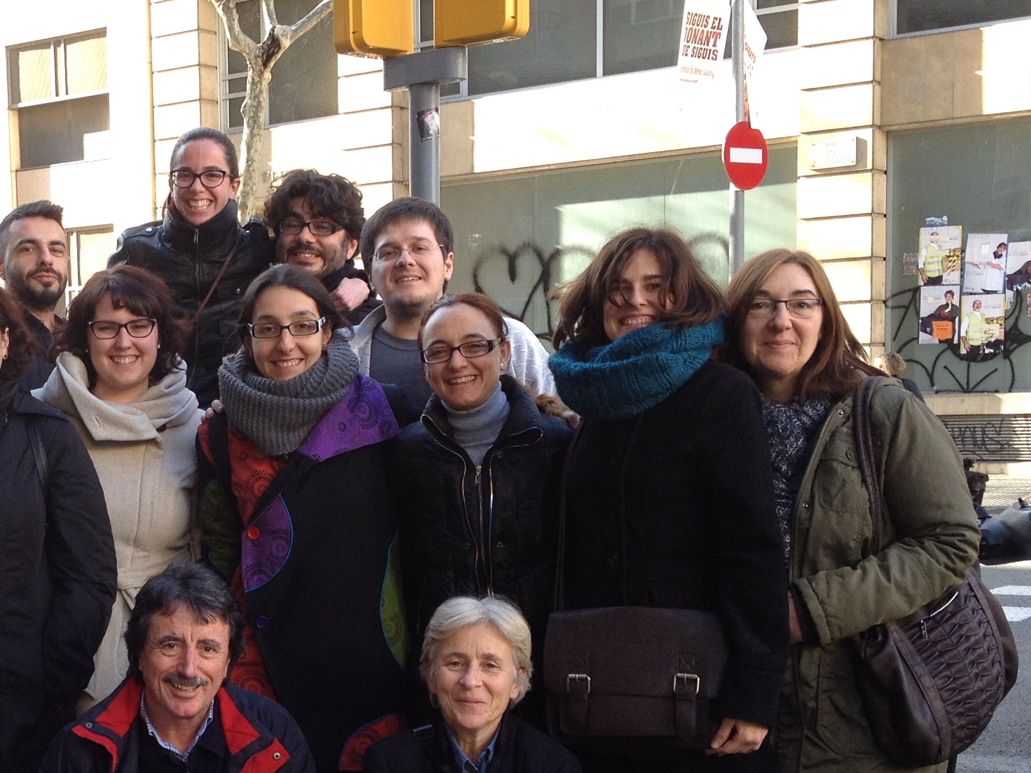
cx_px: 120
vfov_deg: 20.8
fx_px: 2085
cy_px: 601
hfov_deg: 26.9
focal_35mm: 70
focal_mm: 4.28
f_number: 2.4
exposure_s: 1/120
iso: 64
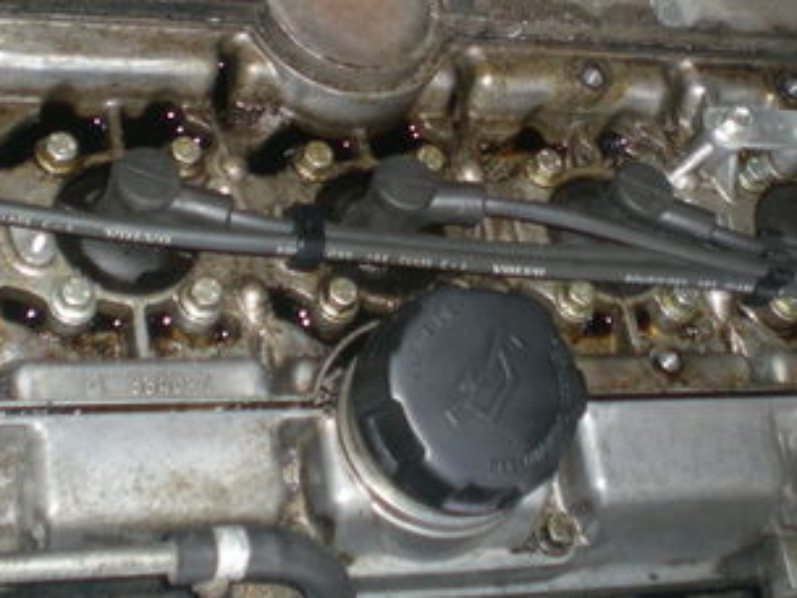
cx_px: 380
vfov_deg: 18.3
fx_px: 1842
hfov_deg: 24.4
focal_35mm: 80
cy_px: 168
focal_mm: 6.3
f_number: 3.1
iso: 50
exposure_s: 1/125
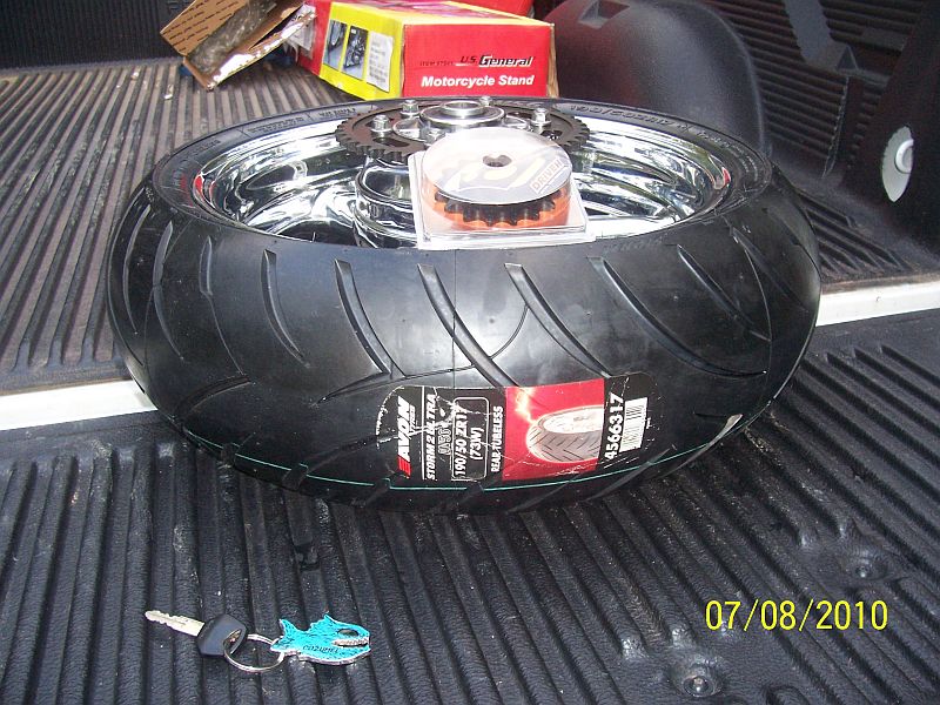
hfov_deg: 54.0
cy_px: 352
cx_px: 470
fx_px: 923
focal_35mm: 34
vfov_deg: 41.8
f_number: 2.7
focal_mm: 5.6
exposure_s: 1/60
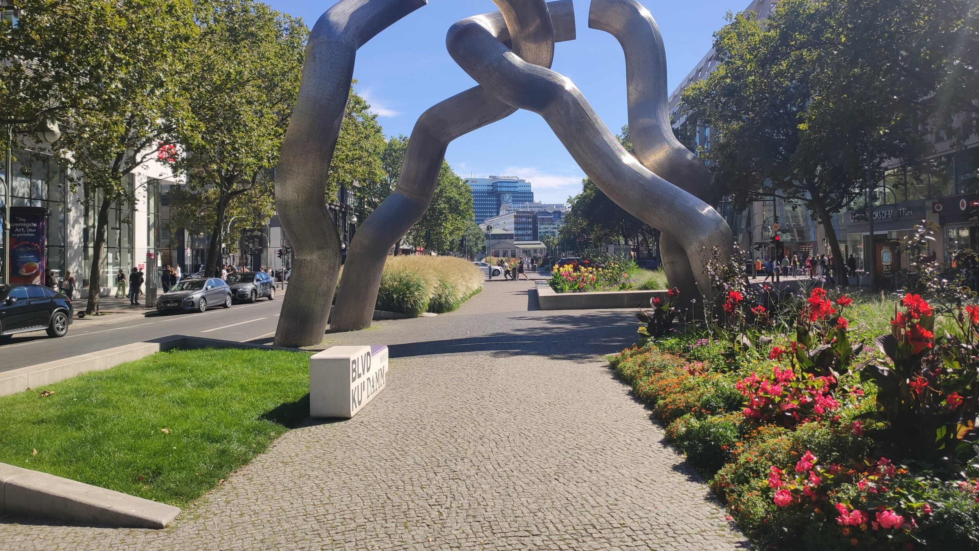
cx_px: 485
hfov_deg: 66.1
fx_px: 753
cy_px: 233
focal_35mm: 29
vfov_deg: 40.1
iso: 112
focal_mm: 4.75
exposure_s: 1/1793
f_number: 1.75
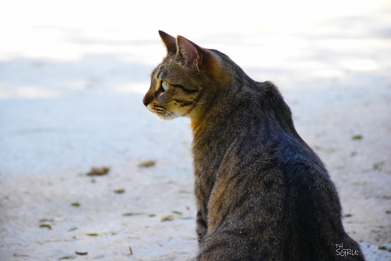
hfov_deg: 9.8
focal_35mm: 210
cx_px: 196
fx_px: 2281
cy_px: 130
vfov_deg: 6.5
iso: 3200
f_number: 7.1
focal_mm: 140
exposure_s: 1/1250
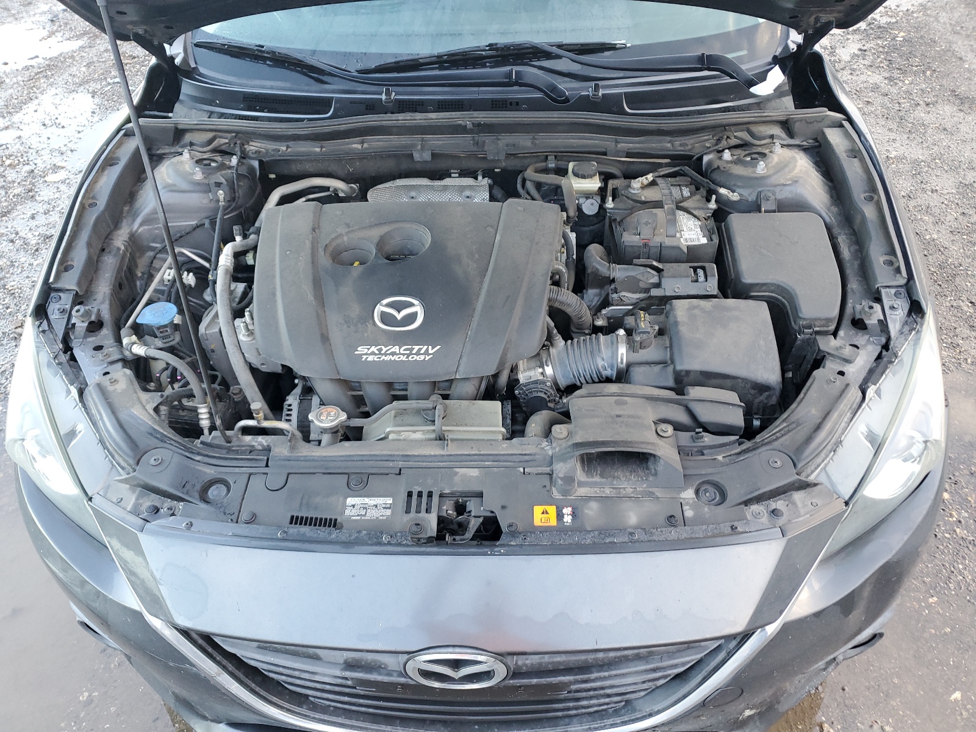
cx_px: 488
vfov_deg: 53.1
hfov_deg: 67.3
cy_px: 366
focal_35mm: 26
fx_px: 733
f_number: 1.5
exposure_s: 1/60.2
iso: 125
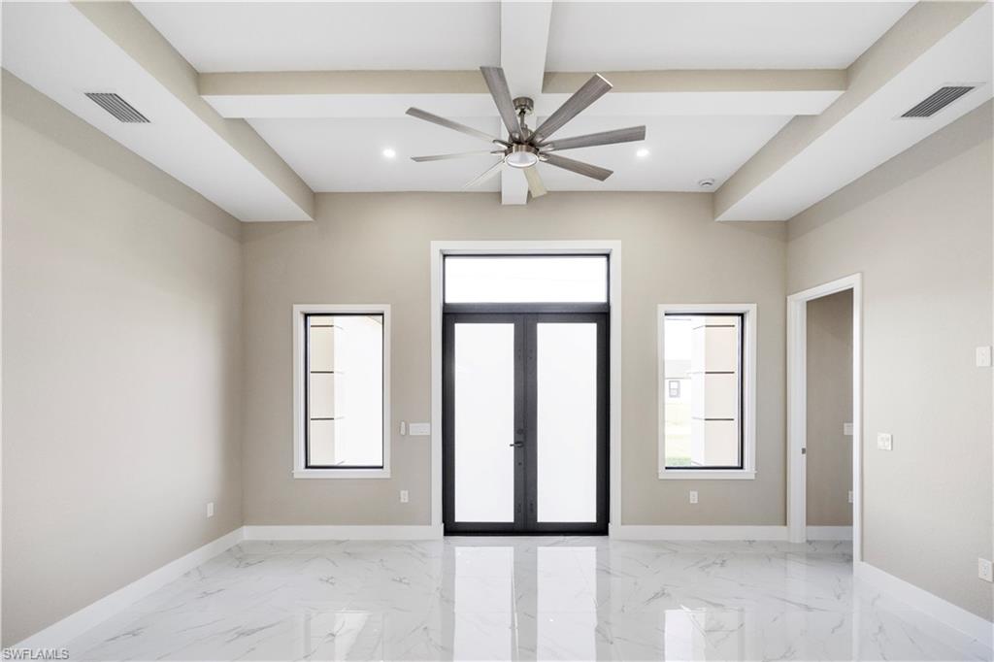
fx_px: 442
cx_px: 497
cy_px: 331
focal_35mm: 16
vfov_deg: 73.7
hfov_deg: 96.8
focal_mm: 16
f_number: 4
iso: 250
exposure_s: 1/160
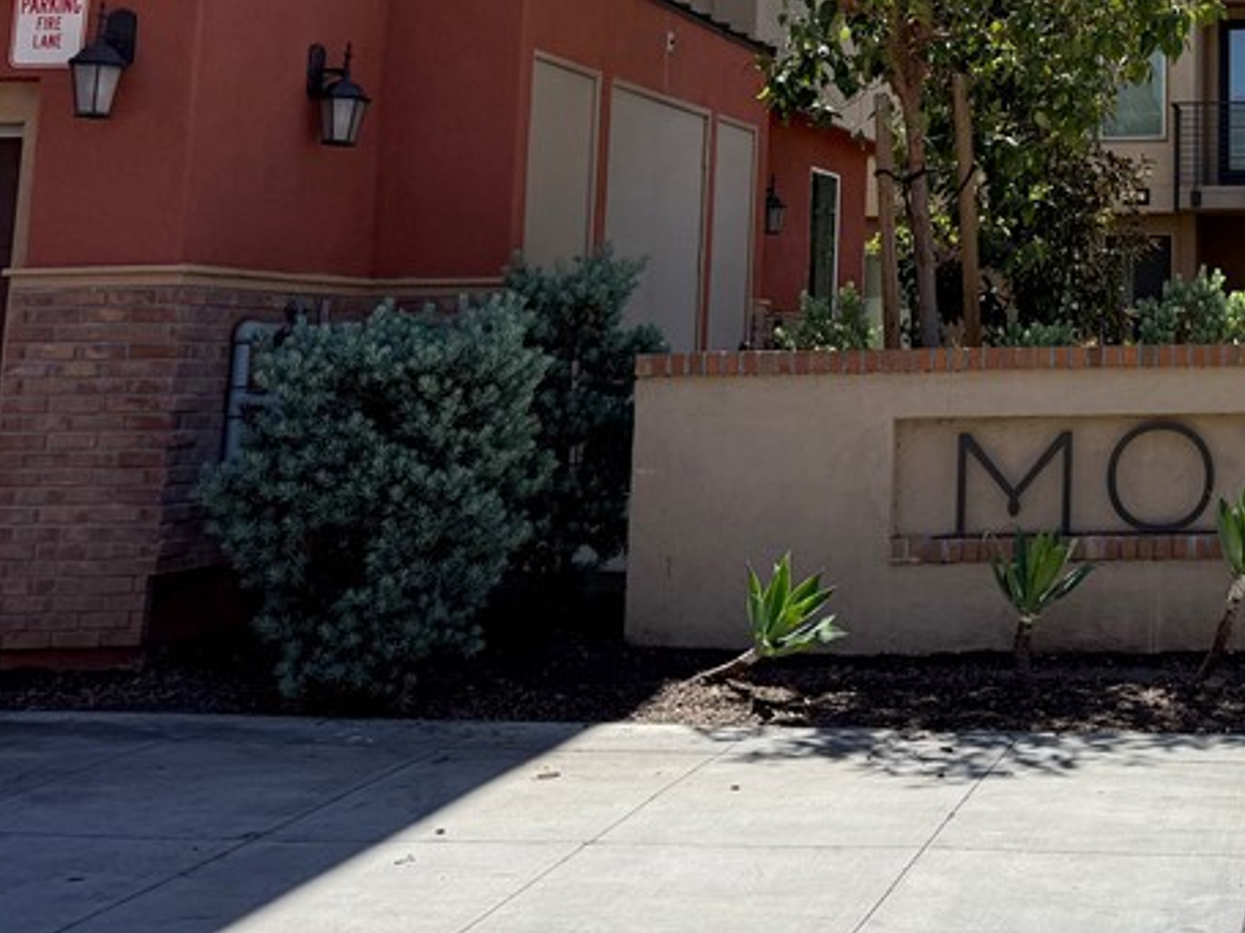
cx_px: 1357
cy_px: 41
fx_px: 1942
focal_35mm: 54
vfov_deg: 25.9
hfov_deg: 31.6
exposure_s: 1/3279
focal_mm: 6.76
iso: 80
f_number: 1.78
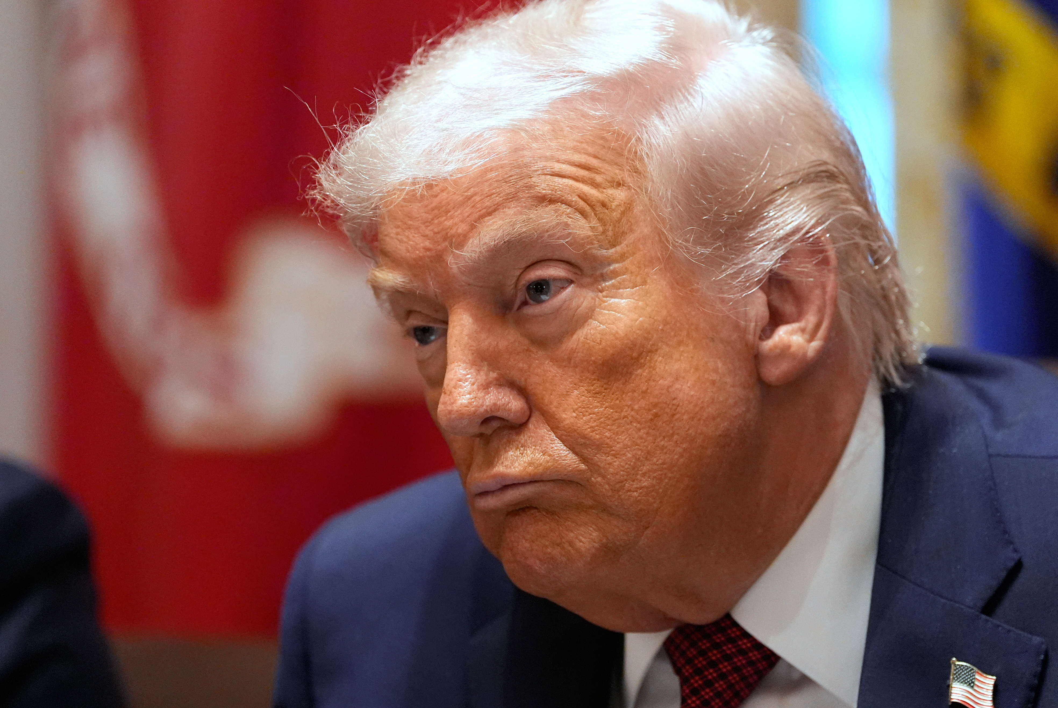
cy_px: 354
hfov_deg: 6.9
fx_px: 8824
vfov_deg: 4.6
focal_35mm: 300
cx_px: 529
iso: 4000
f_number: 2.8
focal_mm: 200
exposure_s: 1/250
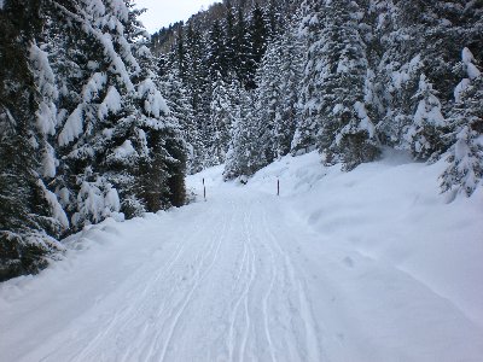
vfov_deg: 37.7
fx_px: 530
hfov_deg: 49.0
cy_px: 181
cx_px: 242
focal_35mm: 38
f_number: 4.4
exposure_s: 1/320
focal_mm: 6.3
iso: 50
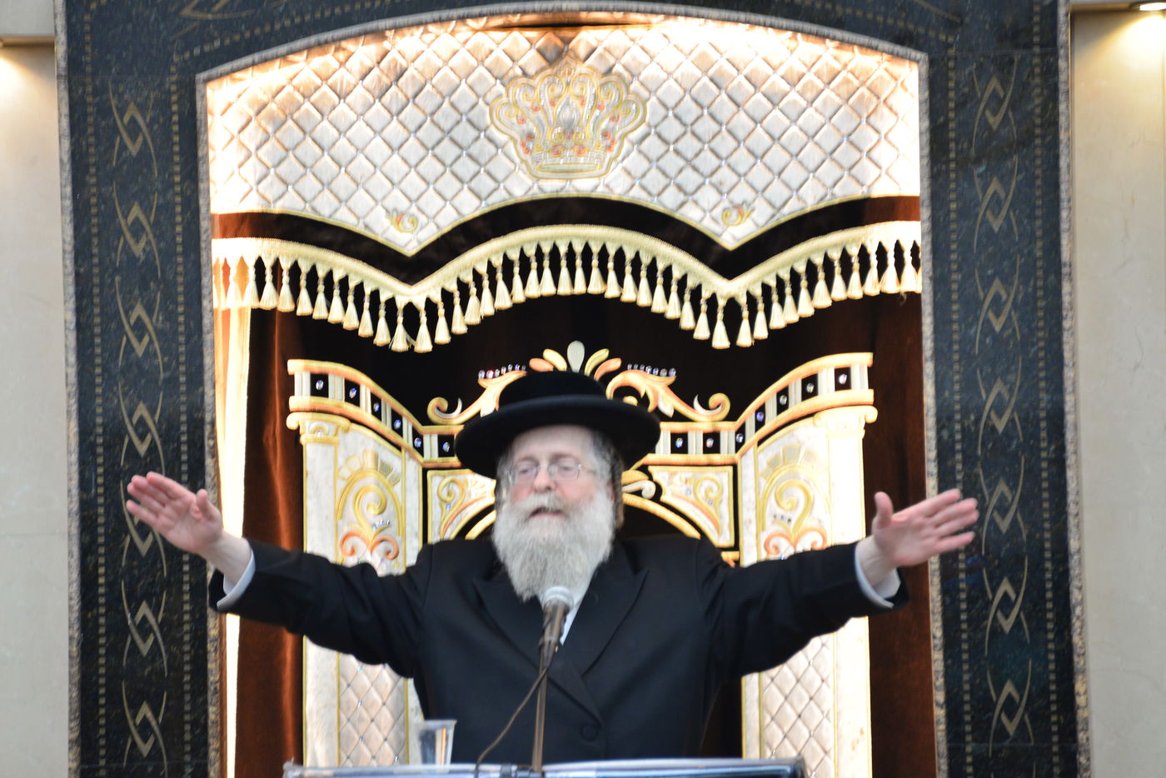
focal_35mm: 300
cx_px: 583
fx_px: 9718
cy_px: 389
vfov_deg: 4.6
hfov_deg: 6.9
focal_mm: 300
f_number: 5.6
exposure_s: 1/100
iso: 1600
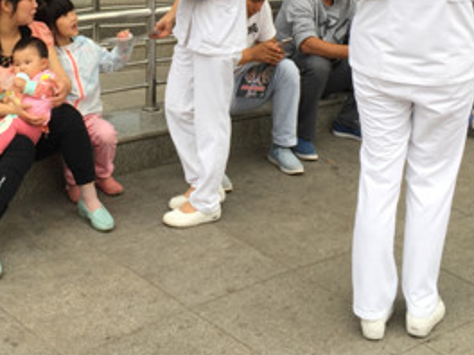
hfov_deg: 29.3
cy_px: -36
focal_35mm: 66
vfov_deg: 21.1
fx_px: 904
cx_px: 178
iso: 32
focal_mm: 4.15
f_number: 2.2
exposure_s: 1/146
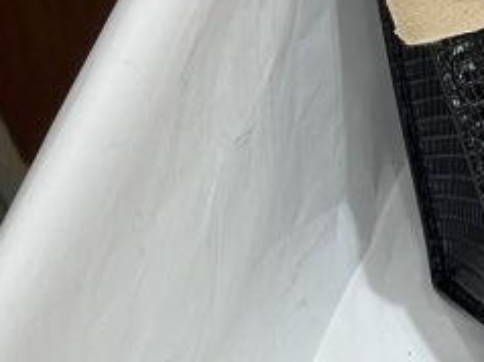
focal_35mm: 259
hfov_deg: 7.5
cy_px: -69
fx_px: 3618
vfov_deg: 5.7
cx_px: 799
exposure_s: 1/122
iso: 40
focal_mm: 9
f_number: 2.8
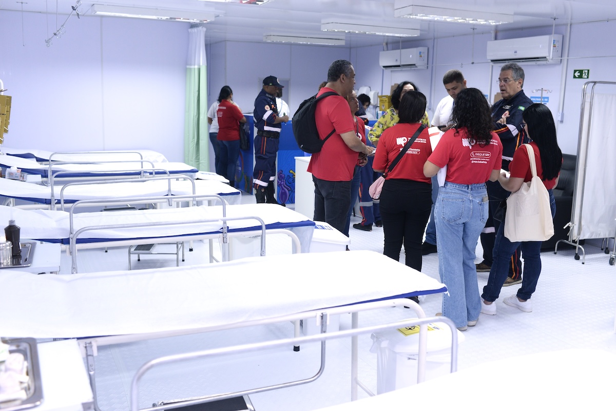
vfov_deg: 37.9
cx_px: 308
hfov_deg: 54.4
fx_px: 599
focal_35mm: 35
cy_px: 206
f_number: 4
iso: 1250
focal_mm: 35
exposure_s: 1/160
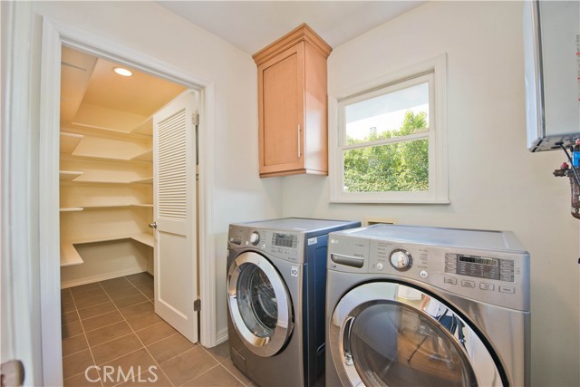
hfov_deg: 104.2
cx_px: 290
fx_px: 226
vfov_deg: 81.2
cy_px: 194
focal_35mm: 14
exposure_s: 1/200
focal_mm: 14
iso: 400
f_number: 6.3
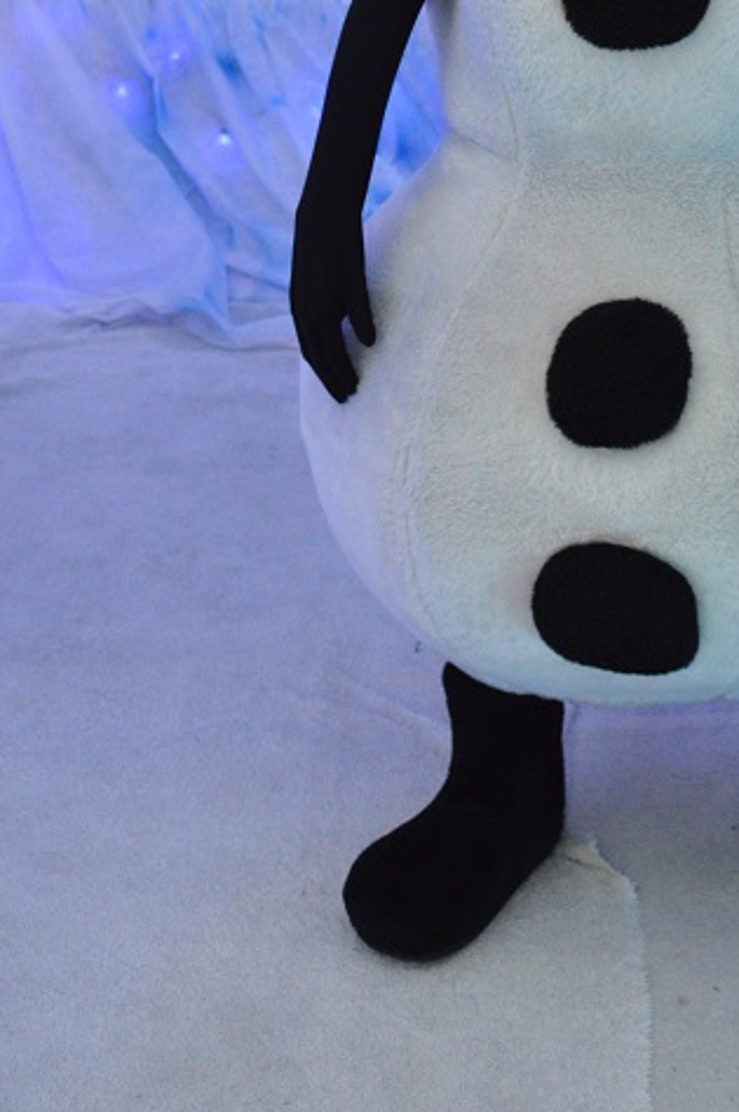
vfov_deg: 32.1
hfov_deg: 22.3
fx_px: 1850
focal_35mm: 60
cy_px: 141
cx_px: 572
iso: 800
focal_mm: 21
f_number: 5.6
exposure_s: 1/125
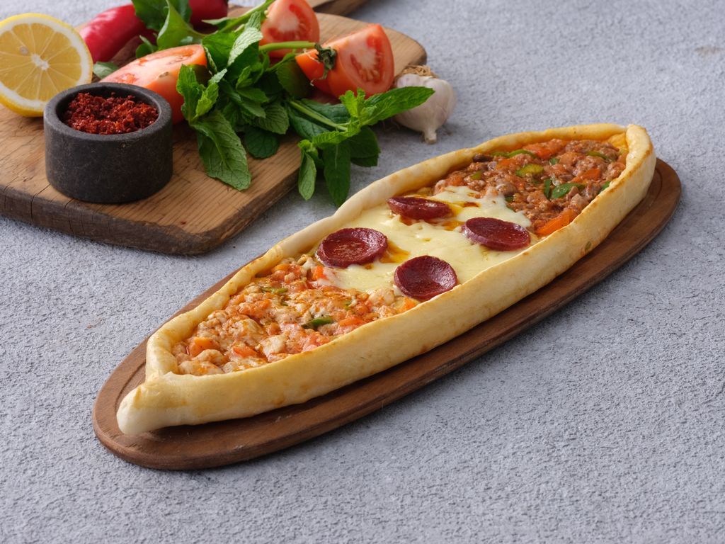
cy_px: 272
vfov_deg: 15.6
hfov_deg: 20.7
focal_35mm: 95
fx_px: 1990
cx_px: 362
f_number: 20
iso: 1600
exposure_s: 1/100
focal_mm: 120
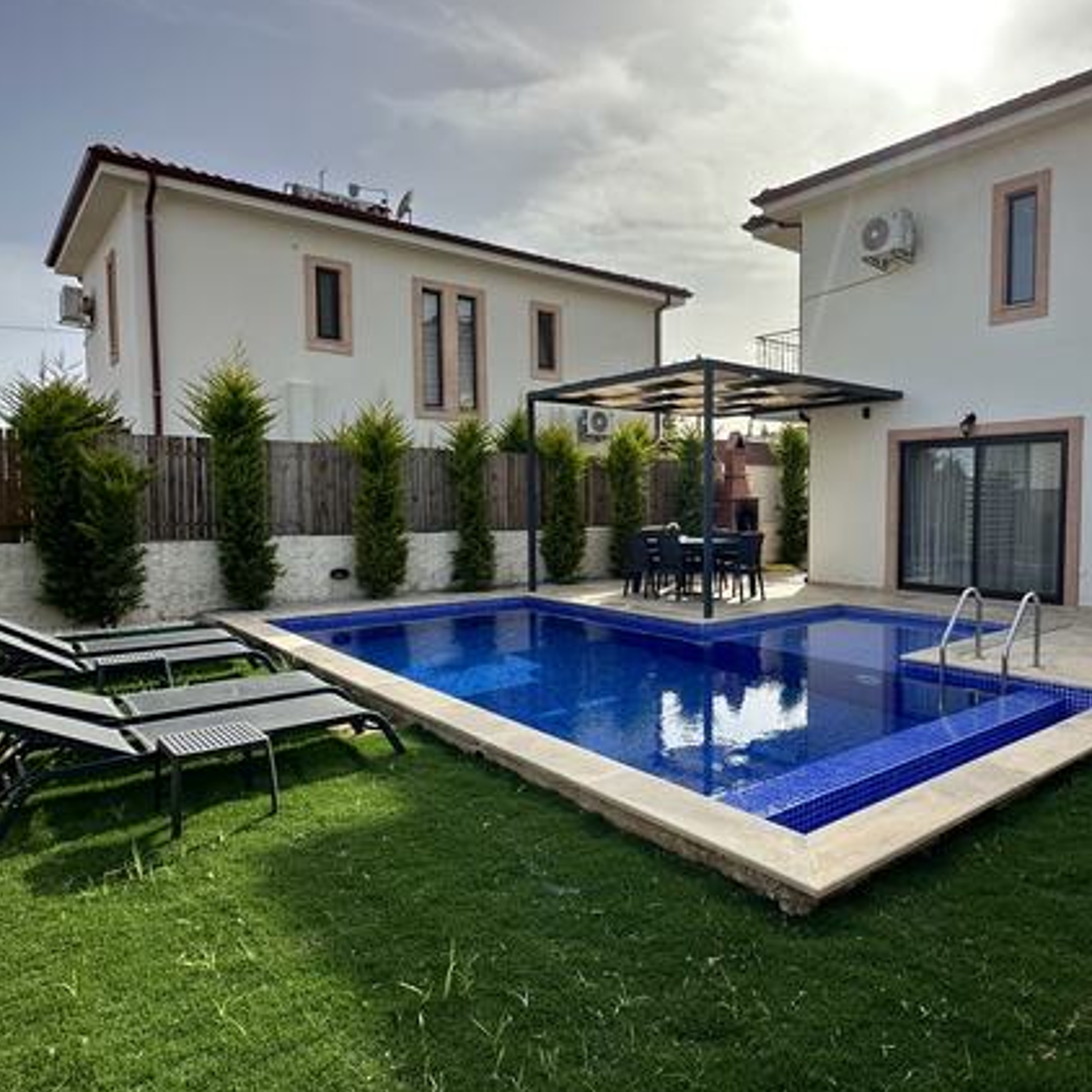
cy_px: 547
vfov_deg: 84.0
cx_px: 688
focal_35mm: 17
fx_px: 607
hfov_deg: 82.2
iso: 50
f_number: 2.2
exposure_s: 1/1949
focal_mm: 2.22
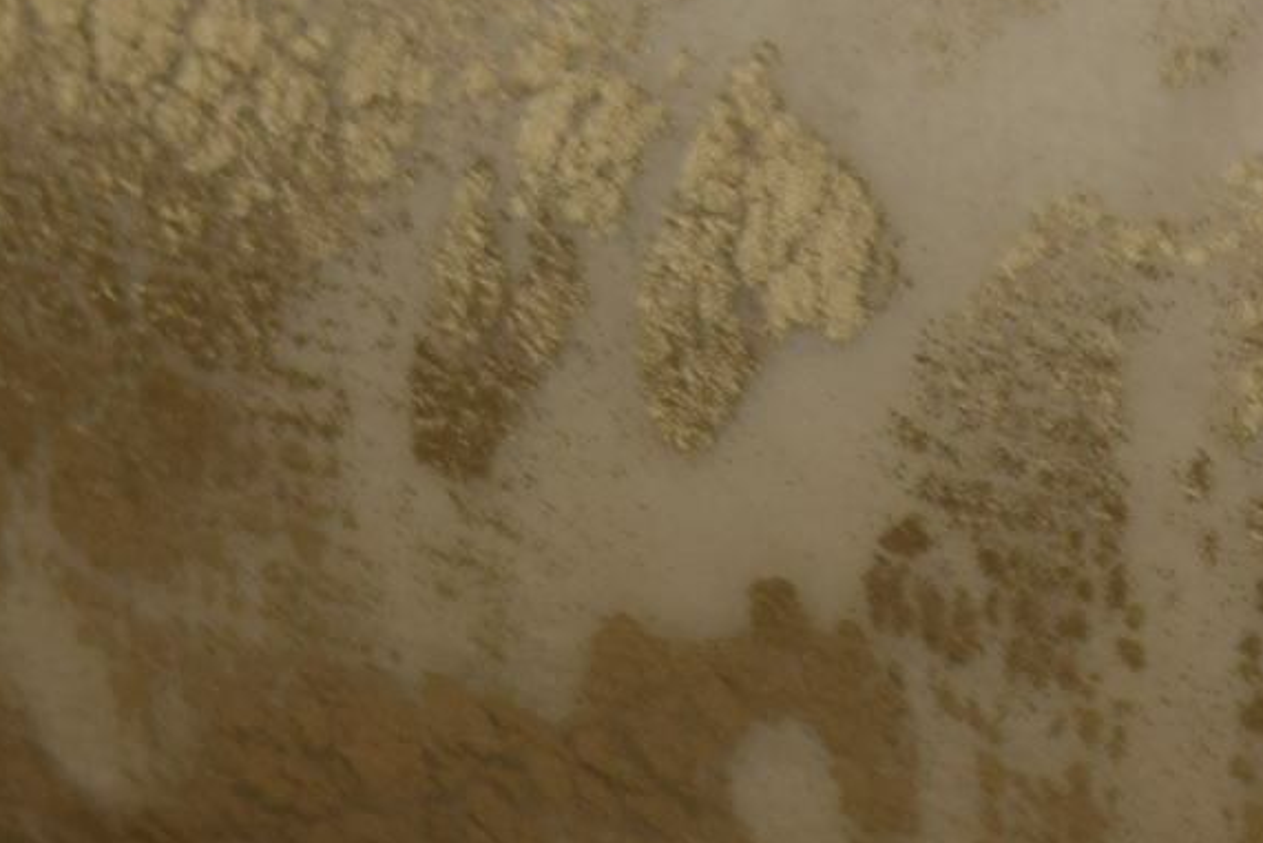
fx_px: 15181
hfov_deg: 4.7
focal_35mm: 433
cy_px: 2000
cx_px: 2024
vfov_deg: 3.1
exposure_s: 1/200
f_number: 10
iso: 400
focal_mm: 55
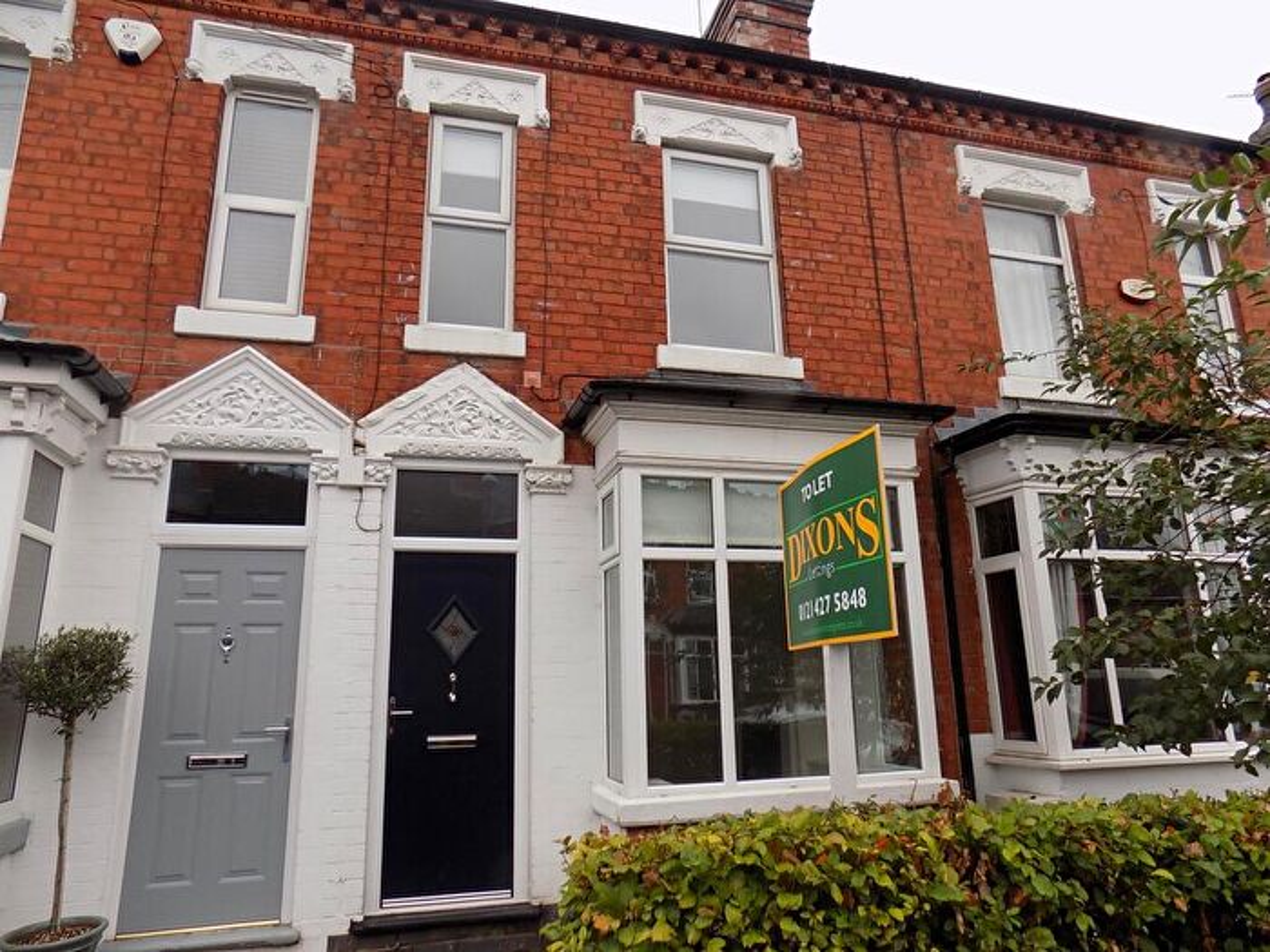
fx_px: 844
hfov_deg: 73.9
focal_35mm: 23
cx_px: 635
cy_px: 476
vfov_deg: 58.9
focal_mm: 4
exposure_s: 1/200
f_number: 3.1
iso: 80
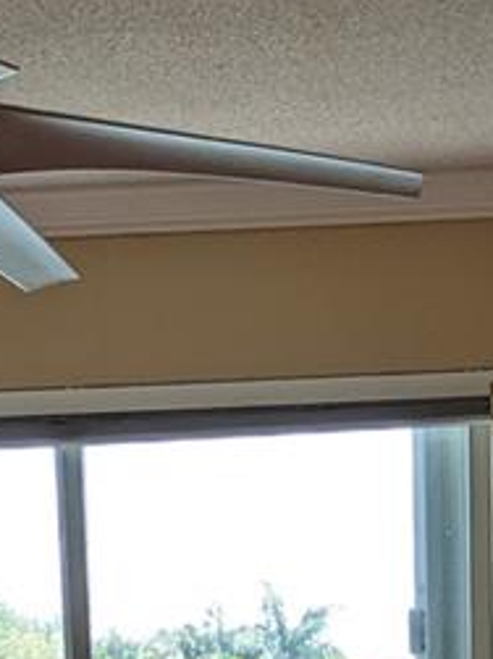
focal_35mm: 129
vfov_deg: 12.8
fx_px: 2452
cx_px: 302
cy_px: 1423
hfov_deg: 11.5
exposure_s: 1/312
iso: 55
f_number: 1.73
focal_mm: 4.38
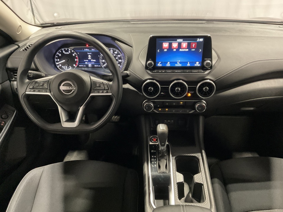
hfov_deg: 61.7
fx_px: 237
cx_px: 142
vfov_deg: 48.2
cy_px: 106
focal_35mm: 29
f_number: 1.8
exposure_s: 1/30
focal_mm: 3
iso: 400
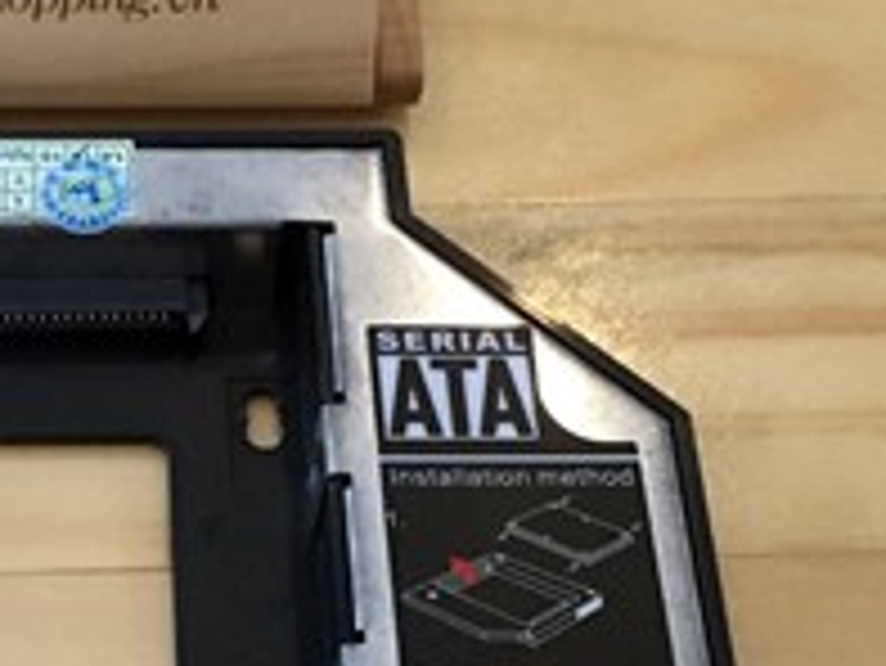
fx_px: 2407
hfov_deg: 20.4
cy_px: 526
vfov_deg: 15.6
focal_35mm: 94
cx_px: 54
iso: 200
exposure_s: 1/33
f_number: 2.2
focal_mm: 4.15
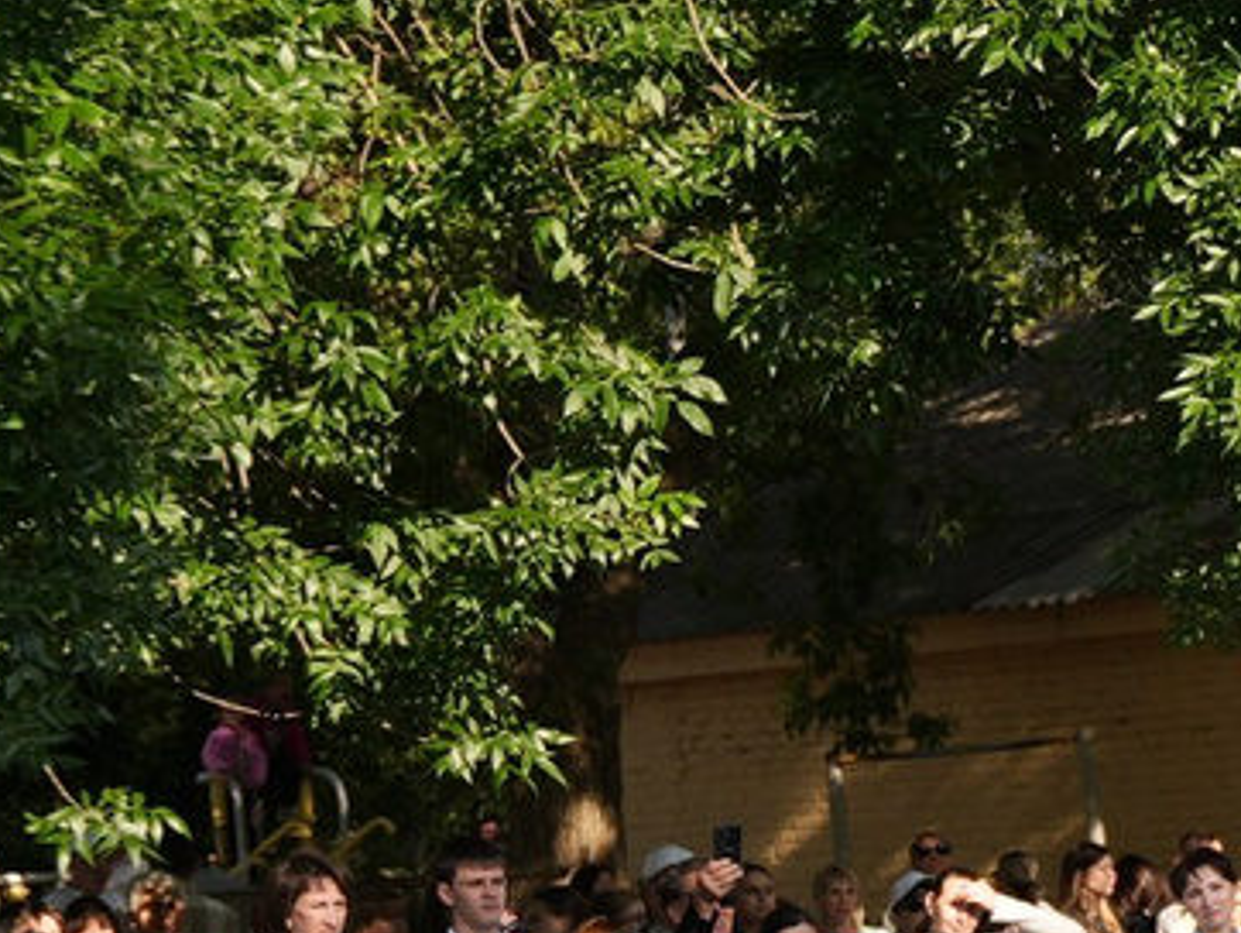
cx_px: 3408
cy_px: 1271
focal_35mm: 163
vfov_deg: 8.9
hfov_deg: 9.9
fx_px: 5848
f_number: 2.8
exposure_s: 1/500
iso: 160
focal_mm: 24
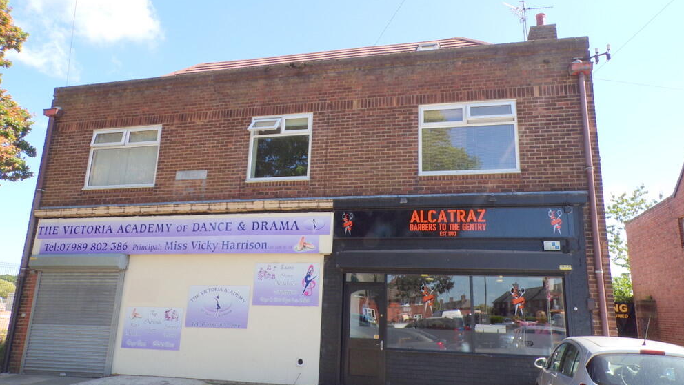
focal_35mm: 27
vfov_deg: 42.9
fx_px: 490
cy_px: 180
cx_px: 352
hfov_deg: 69.8
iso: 80
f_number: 5.8
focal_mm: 4.3
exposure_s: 1/120
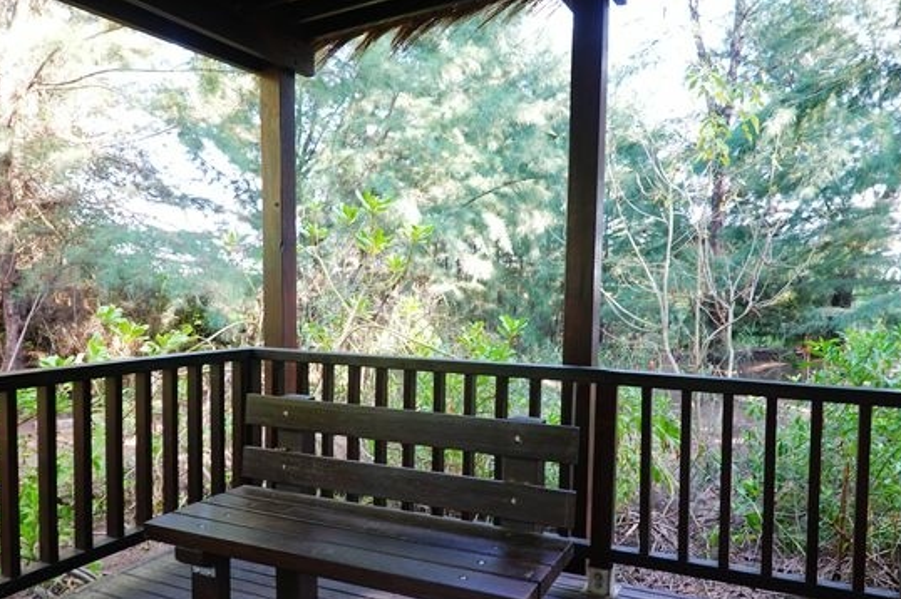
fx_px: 725
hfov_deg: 63.7
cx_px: 452
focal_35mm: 29
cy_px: 347
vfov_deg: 44.8
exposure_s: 1/30
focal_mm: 9
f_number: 2.8
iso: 125
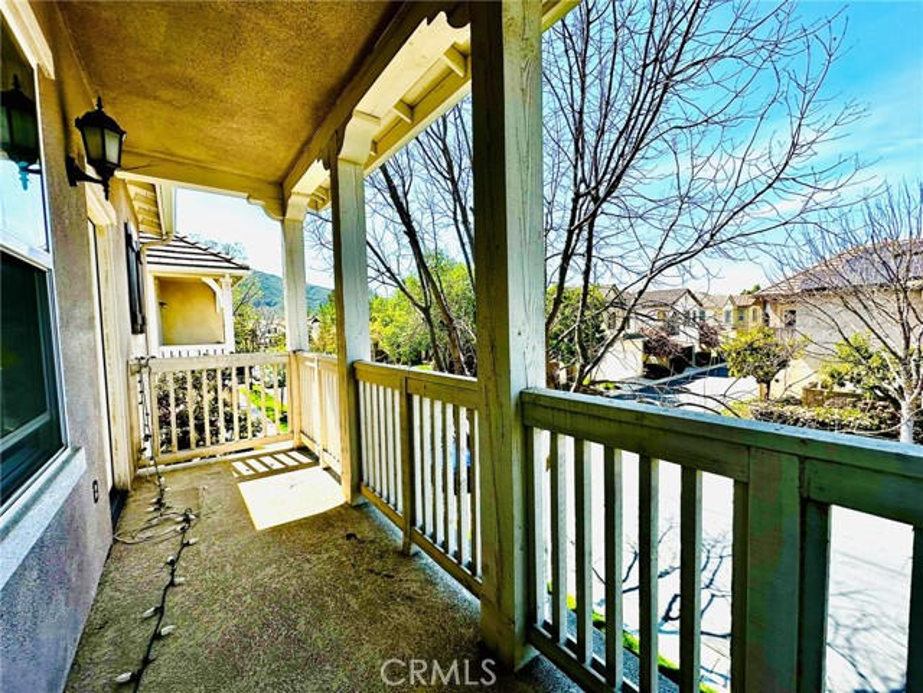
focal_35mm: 14
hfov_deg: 102.1
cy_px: 346
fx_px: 373
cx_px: 462
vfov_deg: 85.7
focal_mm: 2.22
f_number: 2.2
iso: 50
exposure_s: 1/1135
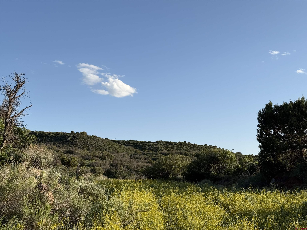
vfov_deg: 30.3
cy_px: 115
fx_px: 426
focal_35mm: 48
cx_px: 154
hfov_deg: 39.7
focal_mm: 6.76
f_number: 1.78
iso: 64
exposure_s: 1/2667
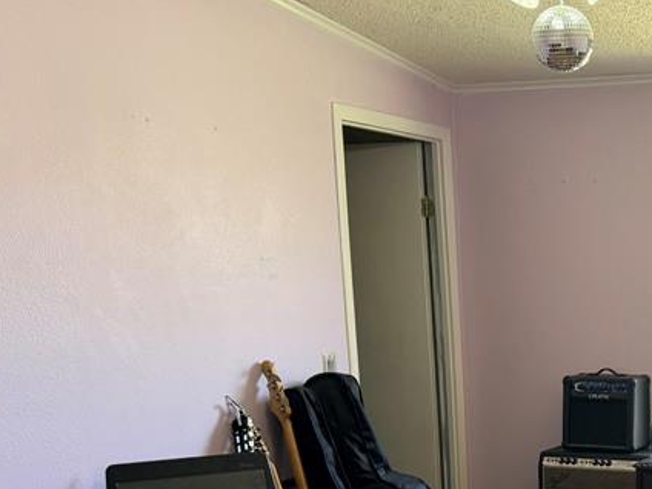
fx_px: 1092
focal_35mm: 58
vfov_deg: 23.9
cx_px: 647
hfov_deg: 30.9
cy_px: 515
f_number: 1.78
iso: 250
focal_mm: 6.76
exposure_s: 1/120
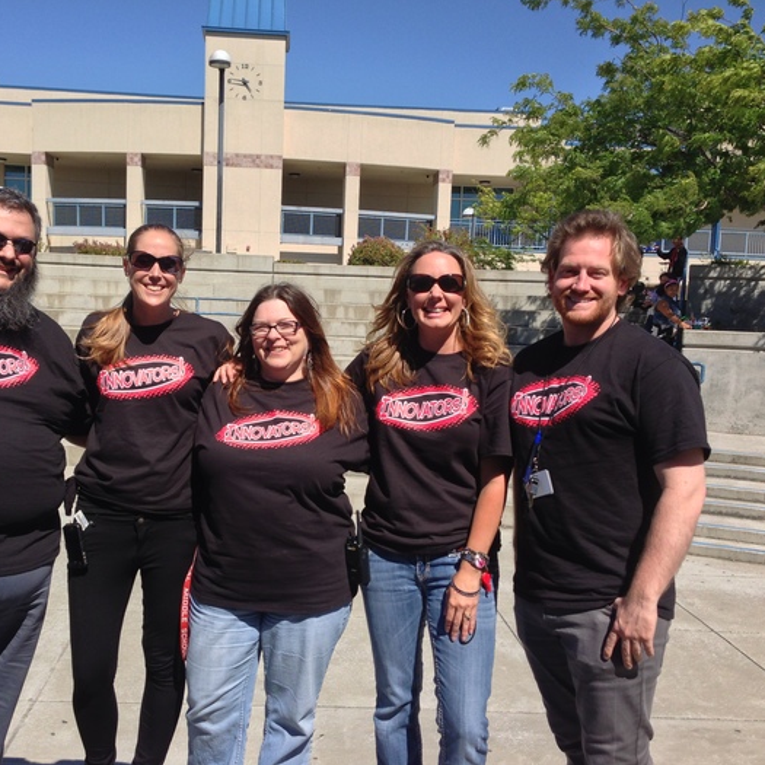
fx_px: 1000
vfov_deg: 41.9
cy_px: 391
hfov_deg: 41.7
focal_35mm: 40
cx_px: 307
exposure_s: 1/1355
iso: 50
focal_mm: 4.13
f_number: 2.4
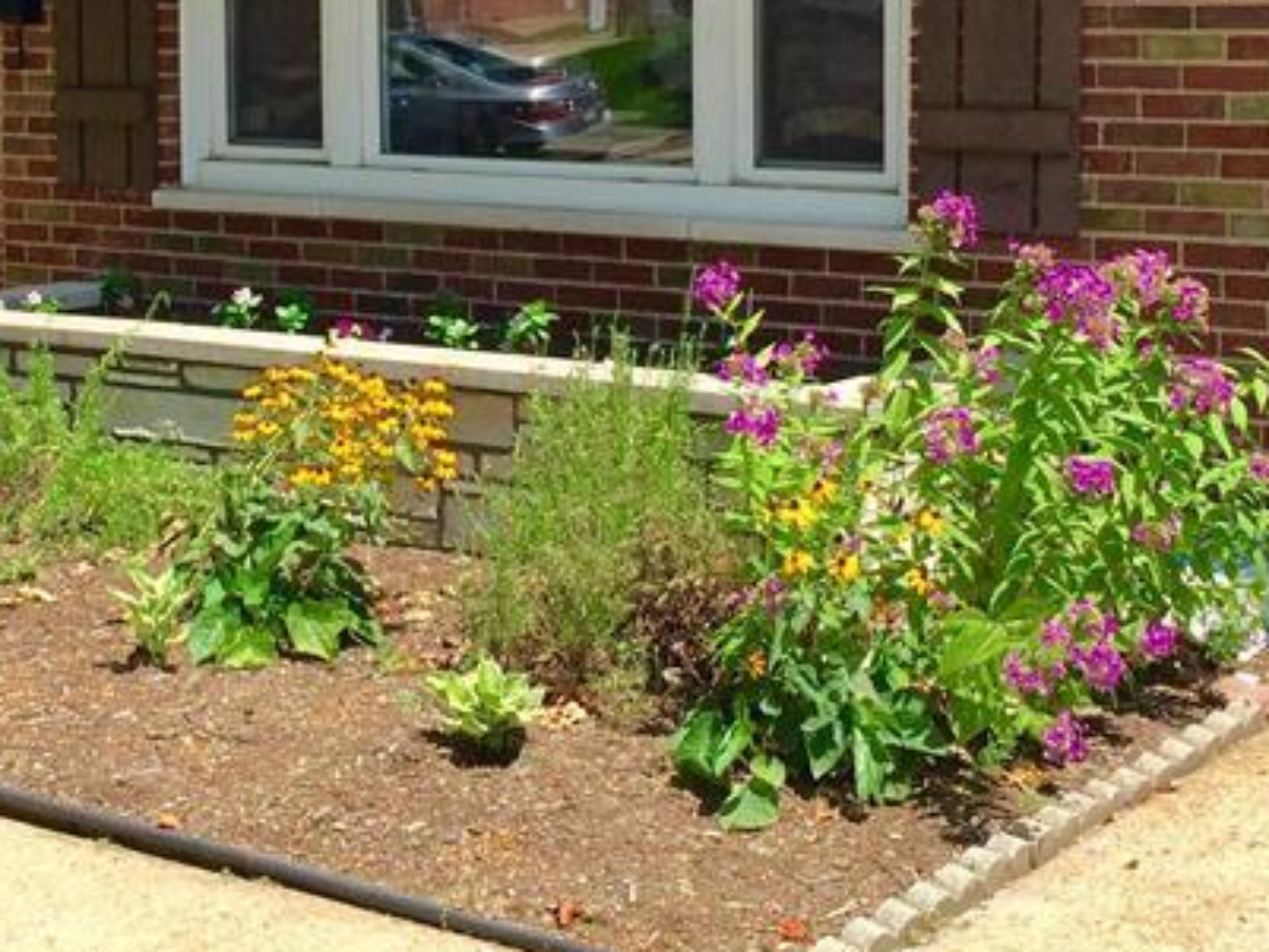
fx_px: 2714
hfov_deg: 26.1
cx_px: 361
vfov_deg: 19.7
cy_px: 187
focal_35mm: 74
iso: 32
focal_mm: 4.15
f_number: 2.2
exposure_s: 1/1582
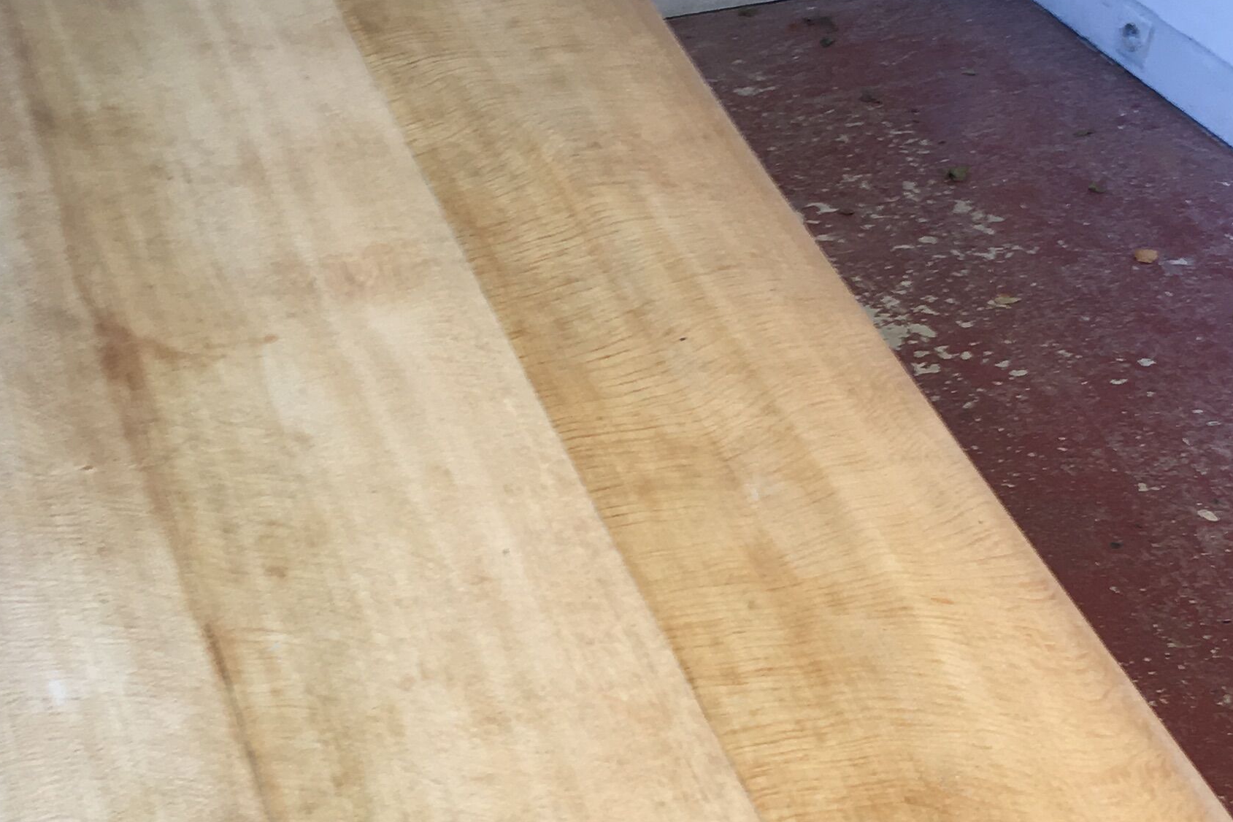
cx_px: 709
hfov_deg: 28.0
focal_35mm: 72
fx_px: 2466
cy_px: 659
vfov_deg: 18.7
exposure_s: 1/50
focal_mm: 4.15
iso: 32
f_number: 2.2
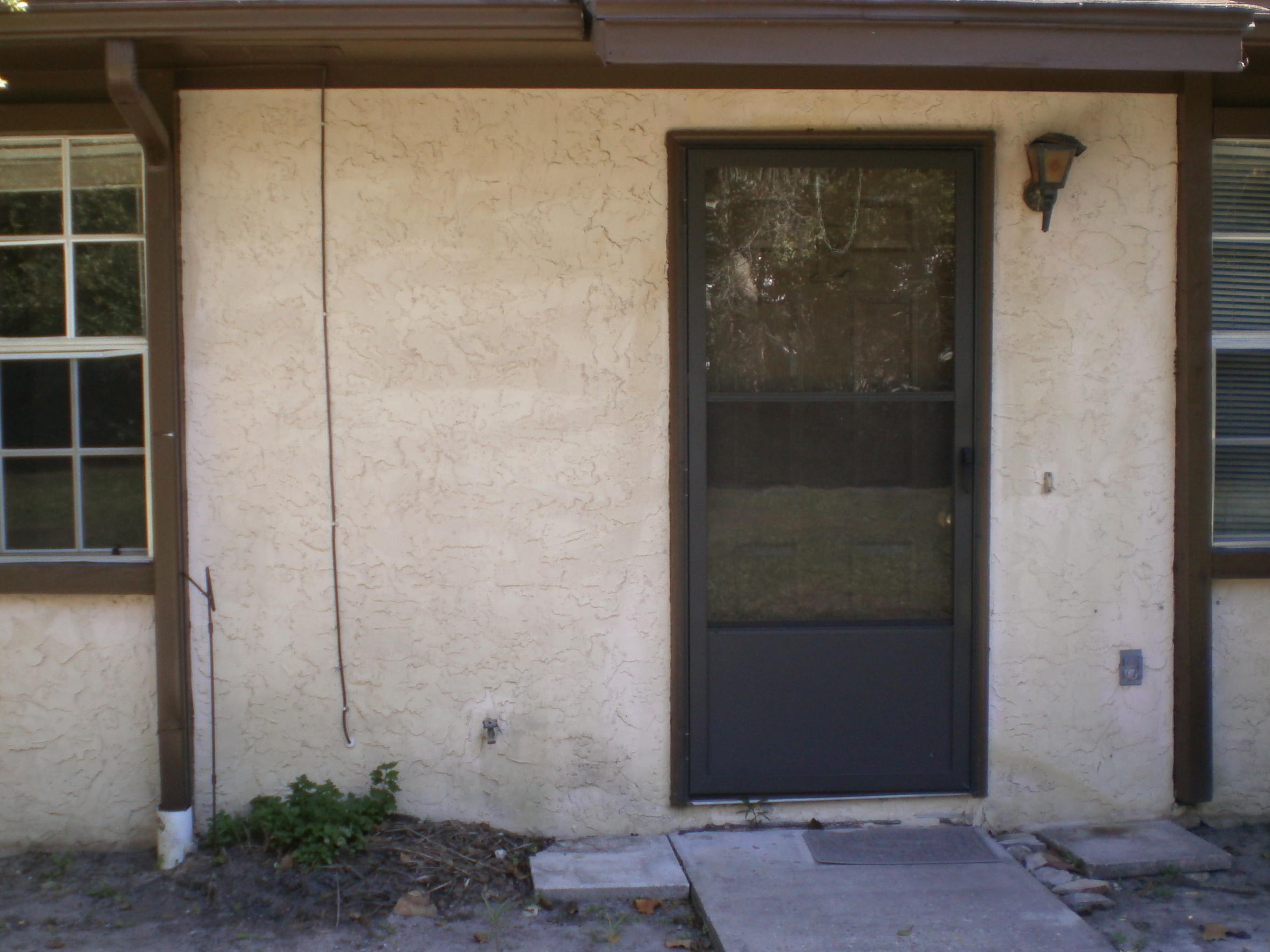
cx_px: 581
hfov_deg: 41.2
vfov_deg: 31.5
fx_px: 1688
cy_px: 467
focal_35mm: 46
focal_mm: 6.3
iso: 100
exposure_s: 1/200
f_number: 3.1
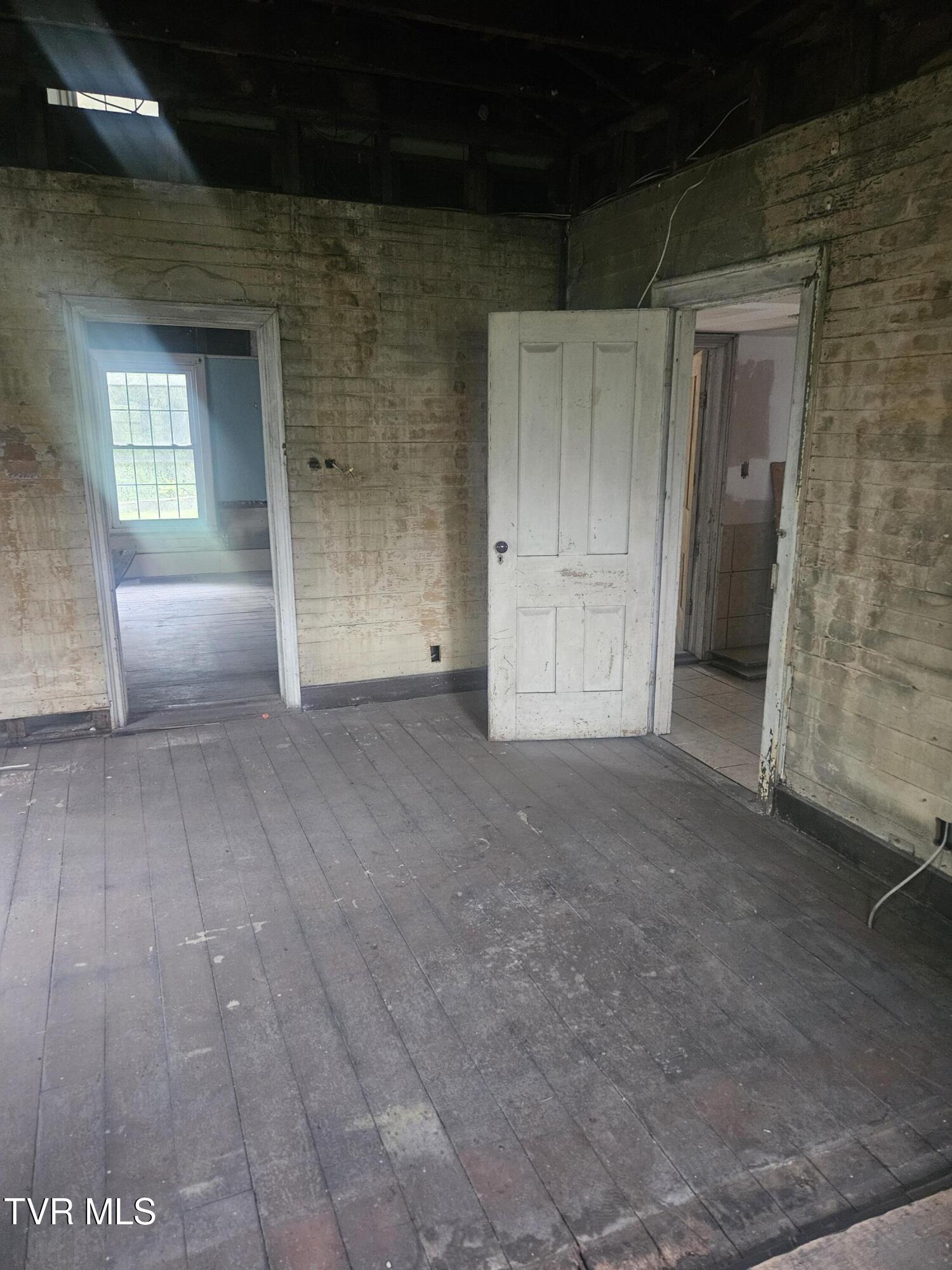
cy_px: 635
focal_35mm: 23
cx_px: 476
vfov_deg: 73.9
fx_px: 843
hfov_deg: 58.9
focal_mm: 5.4
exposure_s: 1/30
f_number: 1.8
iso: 500
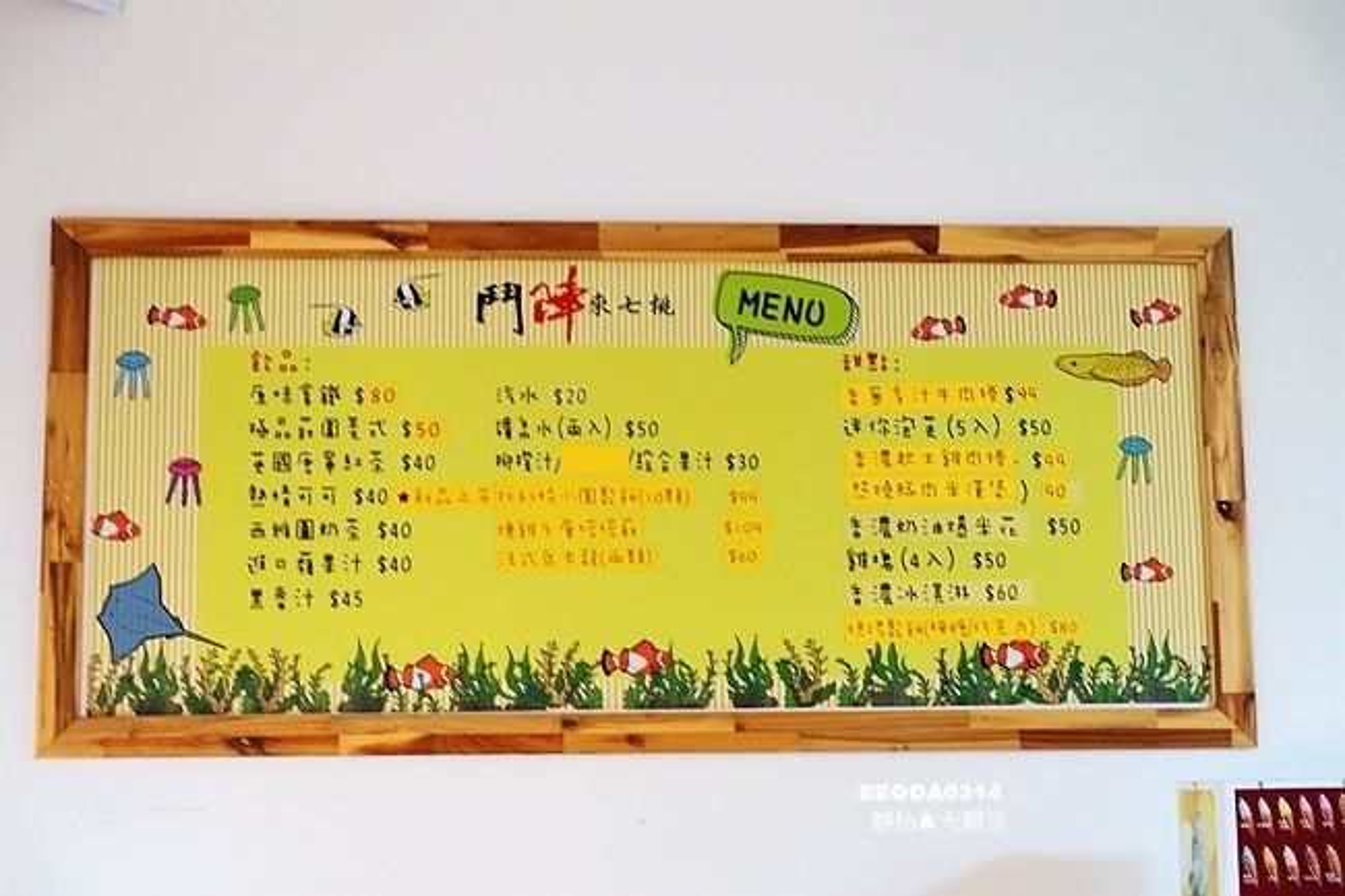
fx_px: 2241
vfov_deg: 22.6
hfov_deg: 33.4
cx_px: 672
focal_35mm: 60
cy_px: 448
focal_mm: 22.18
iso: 800
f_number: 2.8
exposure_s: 1/25
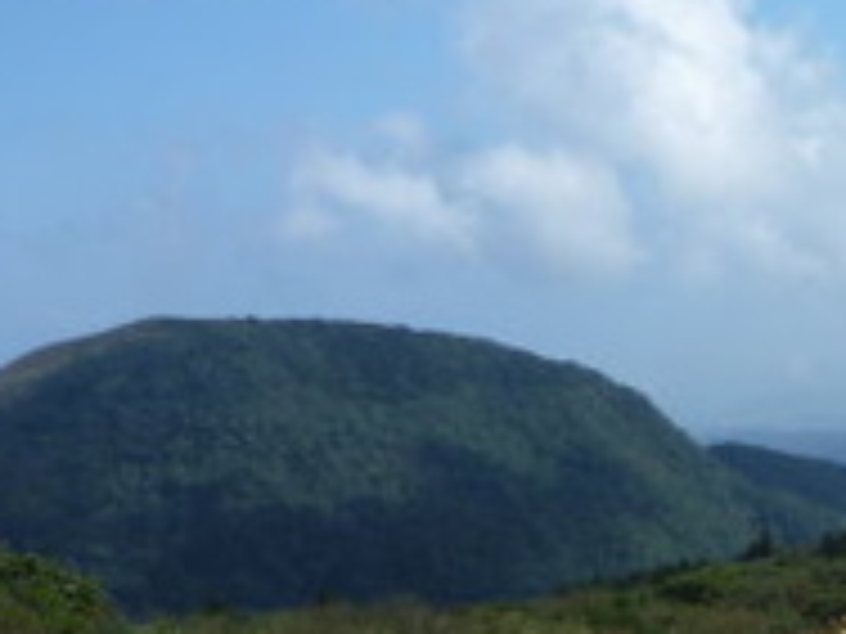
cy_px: 513
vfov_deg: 18.3
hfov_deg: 22.6
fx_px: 1955
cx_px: 994
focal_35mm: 80
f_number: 4
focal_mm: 4.4
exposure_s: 1/800
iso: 80
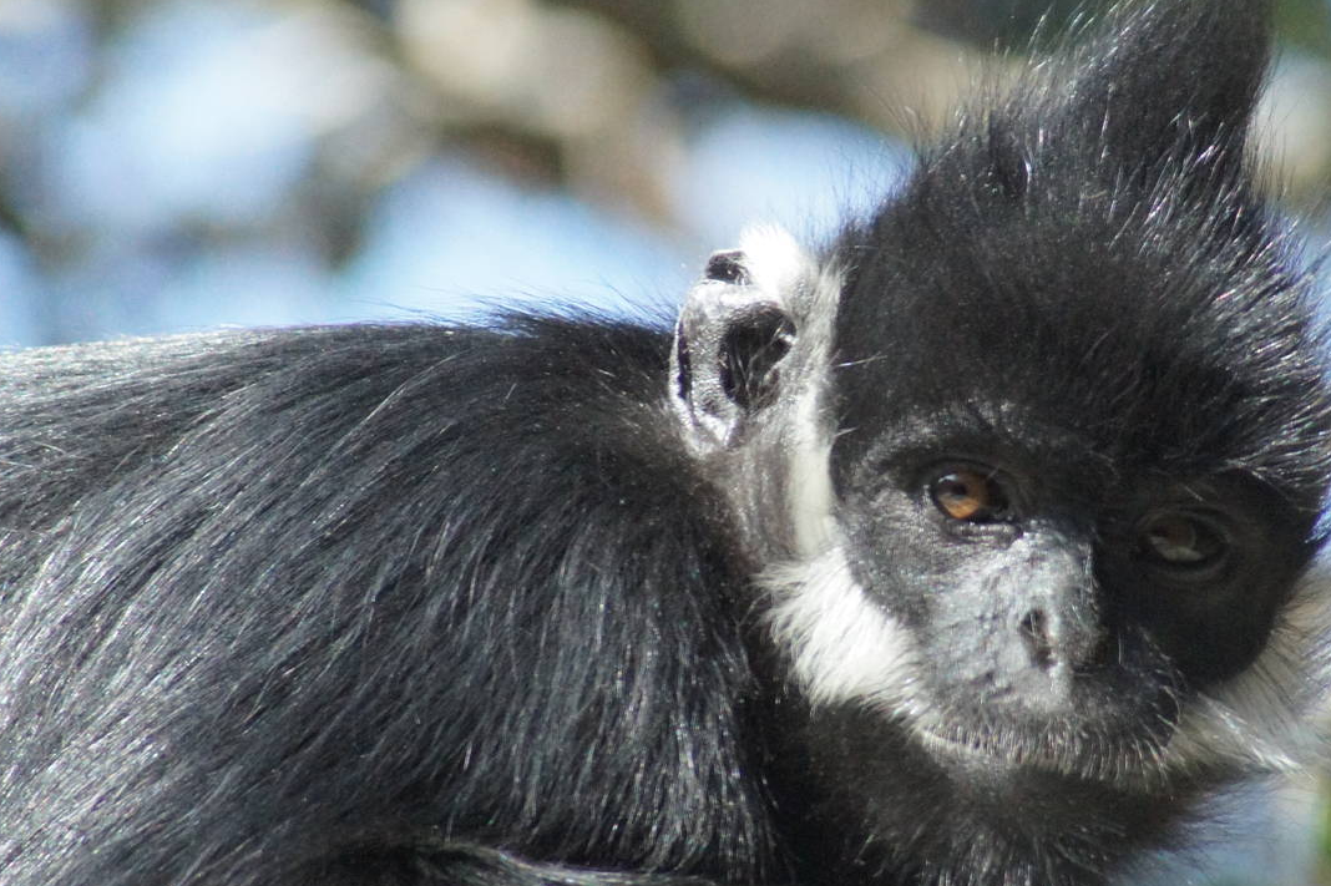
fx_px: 24907
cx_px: 938
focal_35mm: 674
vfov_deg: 2.0
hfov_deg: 3.1
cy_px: 550
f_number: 9
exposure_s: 1/640
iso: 3200
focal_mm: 300
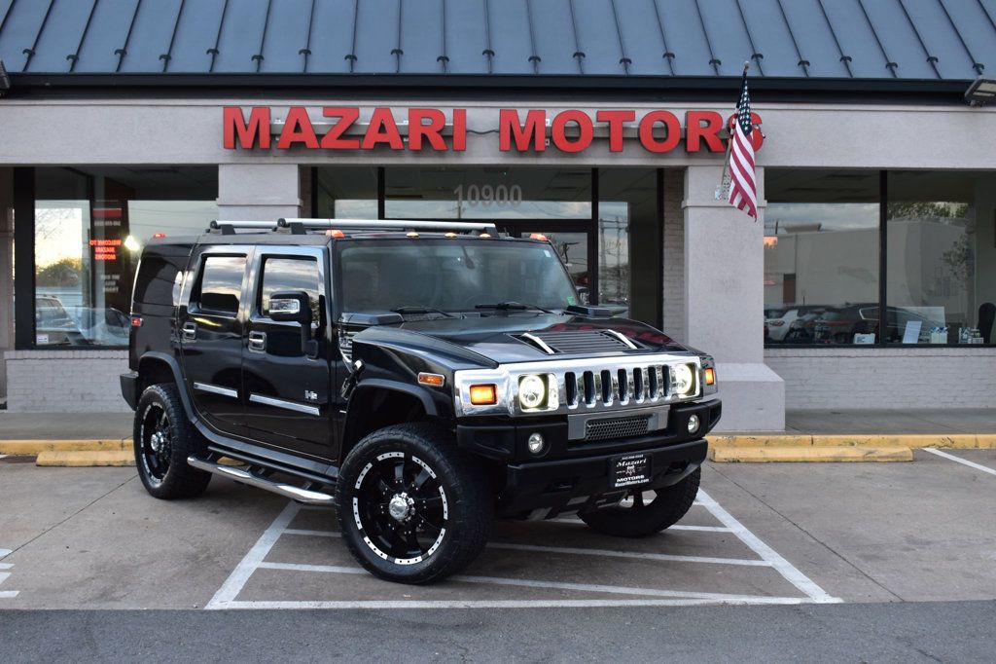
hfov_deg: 45.0
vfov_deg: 30.8
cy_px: 332
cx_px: 498
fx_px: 1203
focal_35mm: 44
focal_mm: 29
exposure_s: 1/25
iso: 400
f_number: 7.1
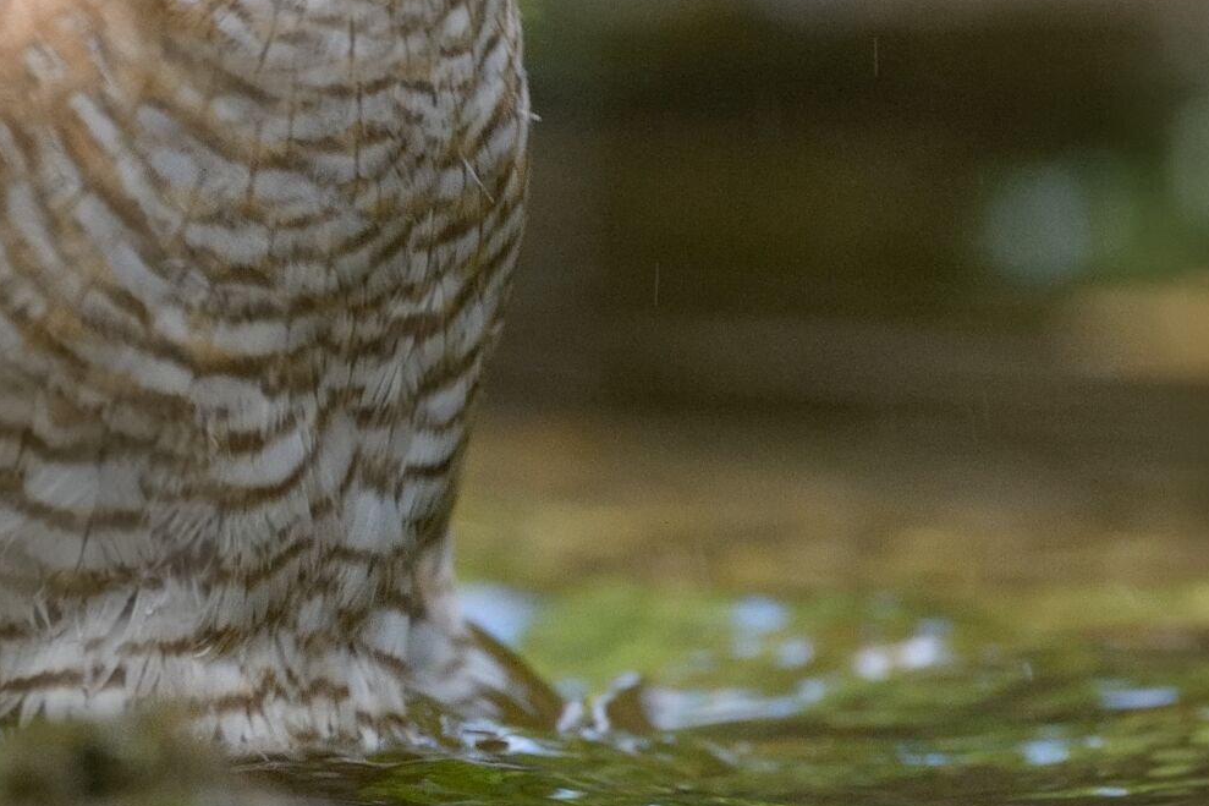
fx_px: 24443
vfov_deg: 1.9
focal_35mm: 728
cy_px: -48
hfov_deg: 2.8
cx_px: 15
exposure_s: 1/200
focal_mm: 300
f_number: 6.3
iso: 2500
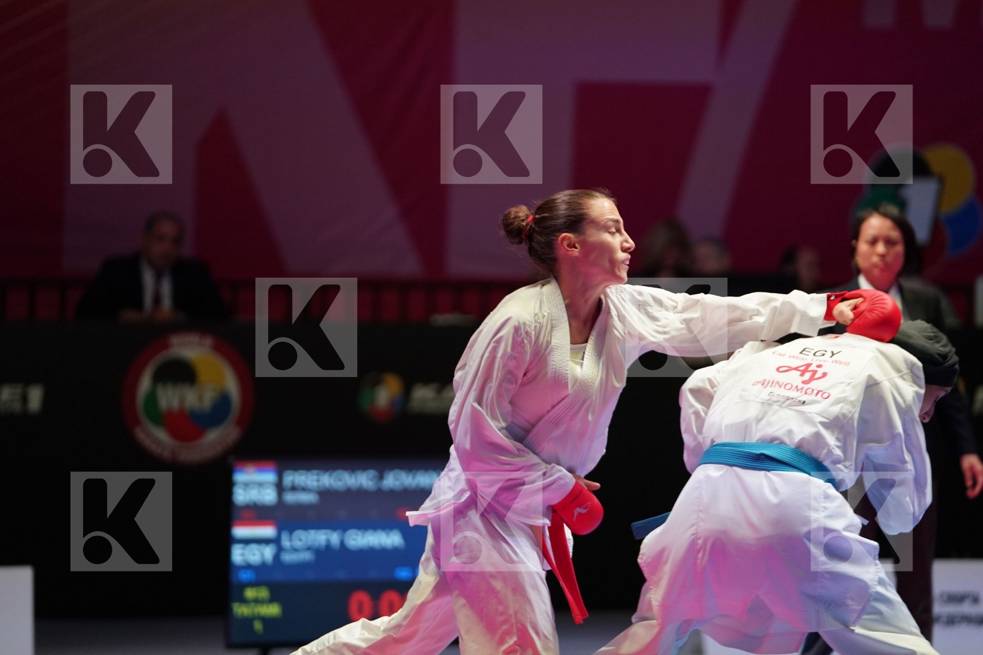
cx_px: 492
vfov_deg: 8.3
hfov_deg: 12.5
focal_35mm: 165
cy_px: 328
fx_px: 4505
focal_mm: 165
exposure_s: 1/1000
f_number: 2.8
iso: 2000
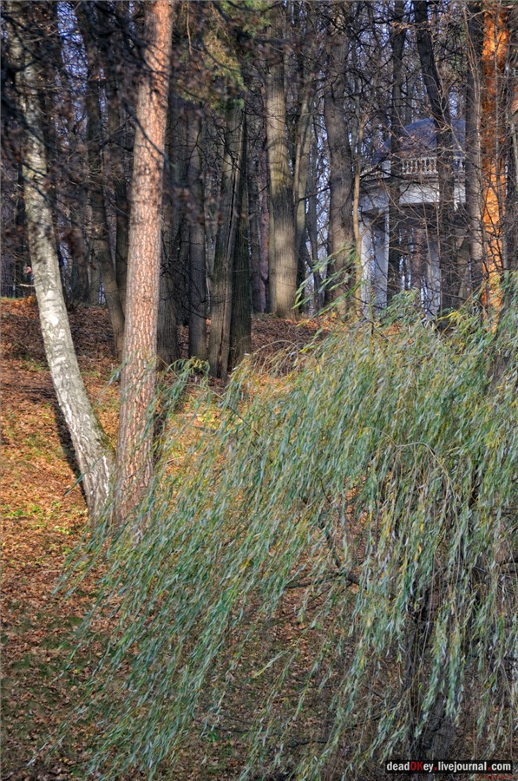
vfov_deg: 12.5
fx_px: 3573
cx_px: 259
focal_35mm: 165
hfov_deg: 8.3
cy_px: 390
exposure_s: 1/100
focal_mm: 110
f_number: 7.1
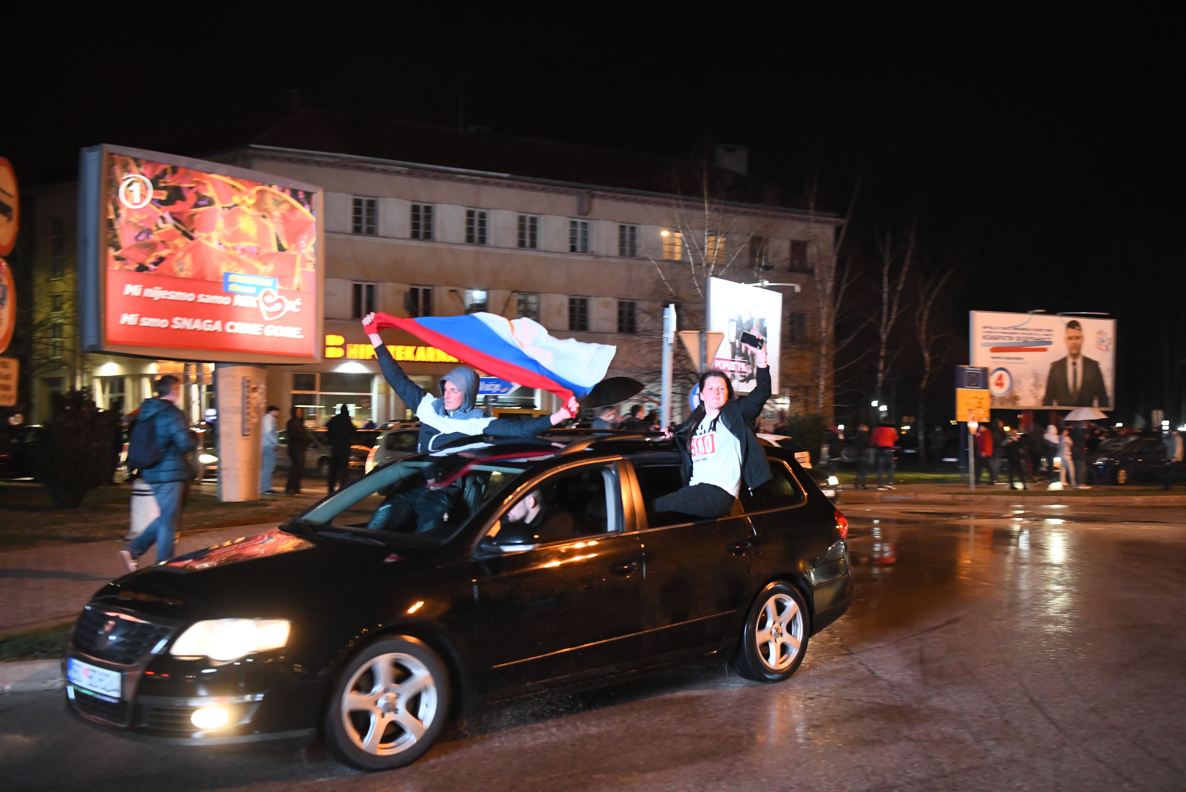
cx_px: 593
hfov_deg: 50.7
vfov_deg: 35.1
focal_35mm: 38
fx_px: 1252
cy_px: 396
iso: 5000
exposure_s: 1/100
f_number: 2.8
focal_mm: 38
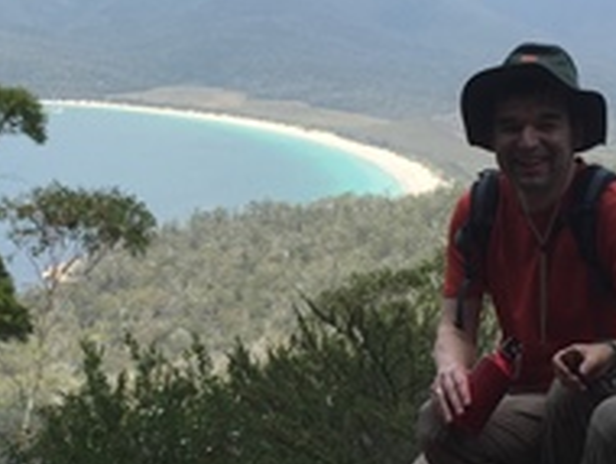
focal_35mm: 78
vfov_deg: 18.9
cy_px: 308
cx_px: 224
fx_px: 1390
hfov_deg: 24.9
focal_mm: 4.15
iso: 32
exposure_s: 1/1522
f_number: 2.2
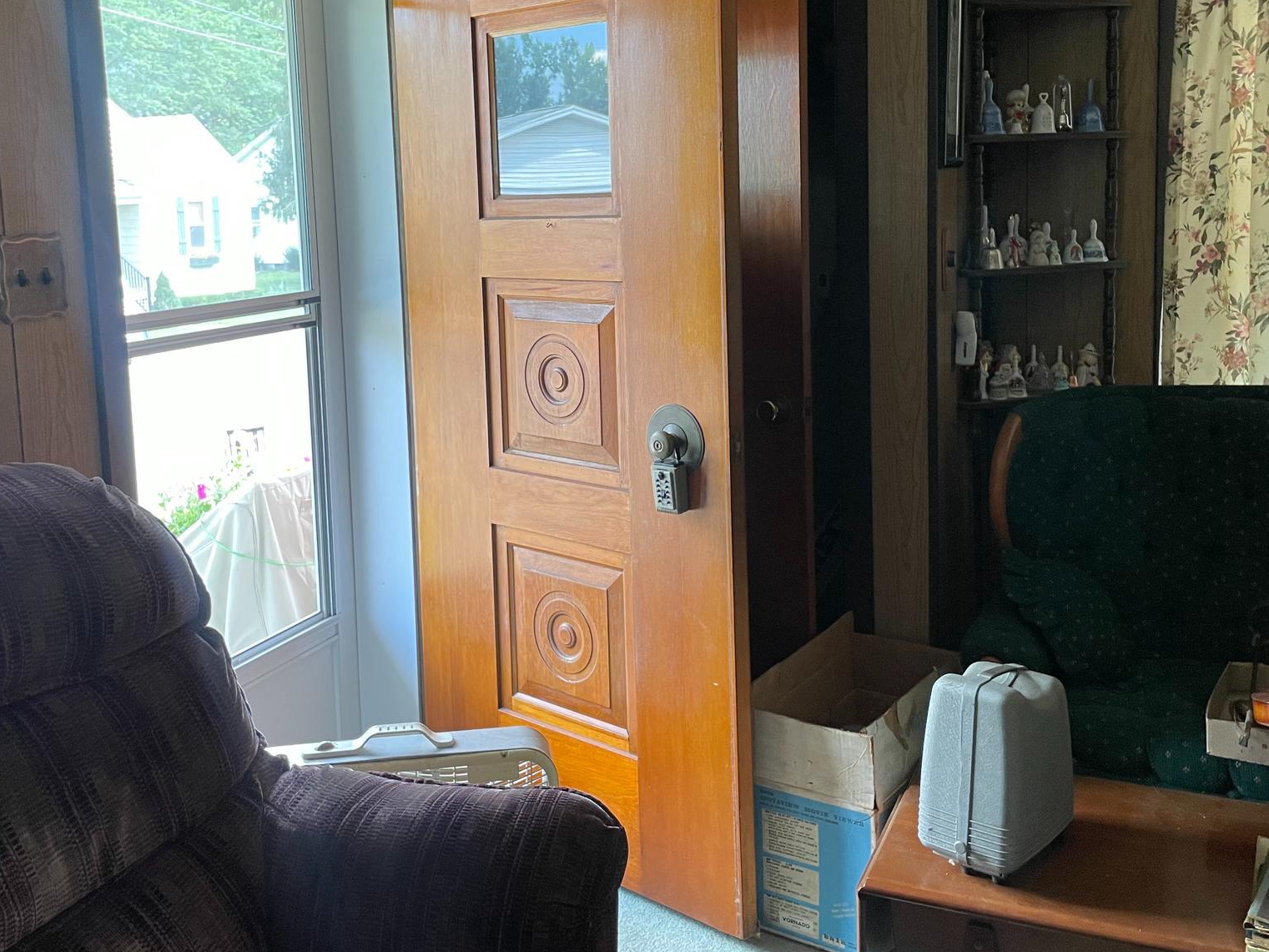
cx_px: 638
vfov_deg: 40.4
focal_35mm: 35
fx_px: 1283
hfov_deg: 52.6
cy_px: 344
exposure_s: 1/60
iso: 100
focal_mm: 4.2
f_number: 1.6
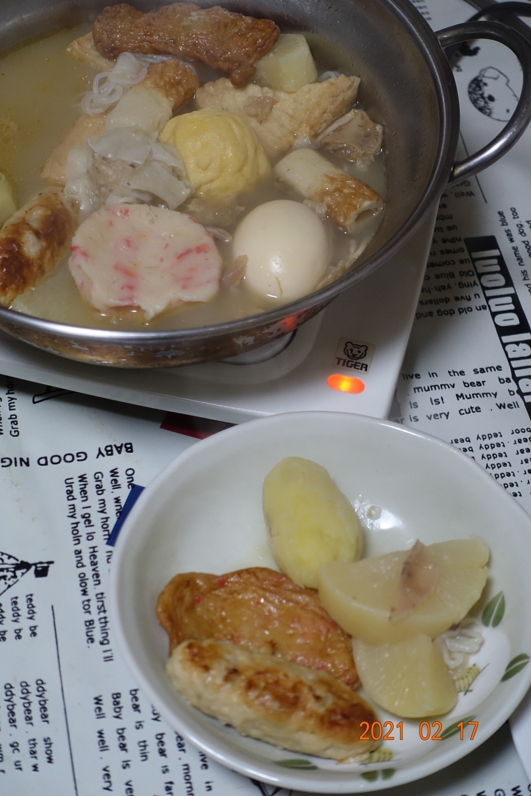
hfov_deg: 19.5
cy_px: 398
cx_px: 266
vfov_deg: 28.8
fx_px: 1548
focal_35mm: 70
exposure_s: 1/40
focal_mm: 25.7
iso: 800
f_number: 2.8
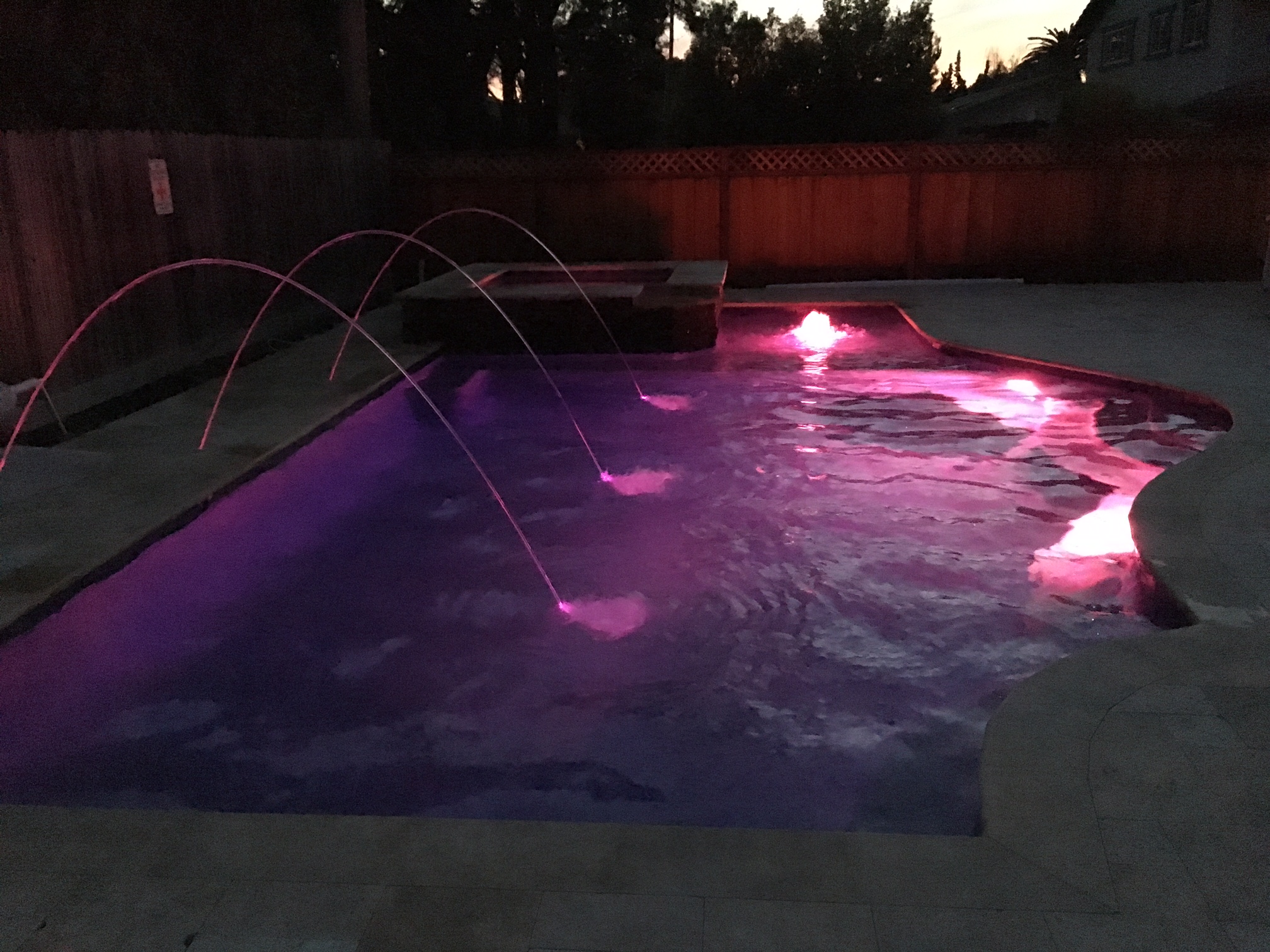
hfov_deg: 61.7
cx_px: 635
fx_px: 1064
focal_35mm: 29
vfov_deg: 48.2
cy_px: 476
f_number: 2.2
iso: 2000
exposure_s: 1/15
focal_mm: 4.15
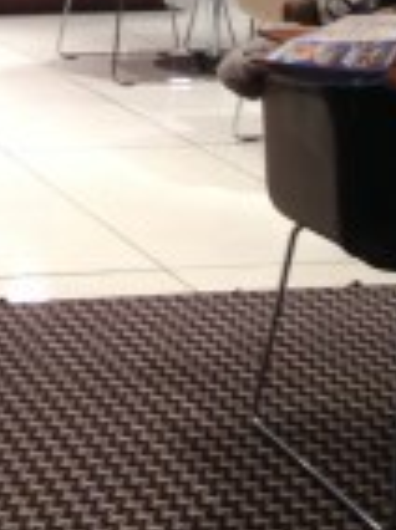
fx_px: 1836
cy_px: -166
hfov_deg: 11.6
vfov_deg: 15.6
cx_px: -262
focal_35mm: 120
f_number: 2.4
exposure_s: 1/20
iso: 125
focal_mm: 4.12
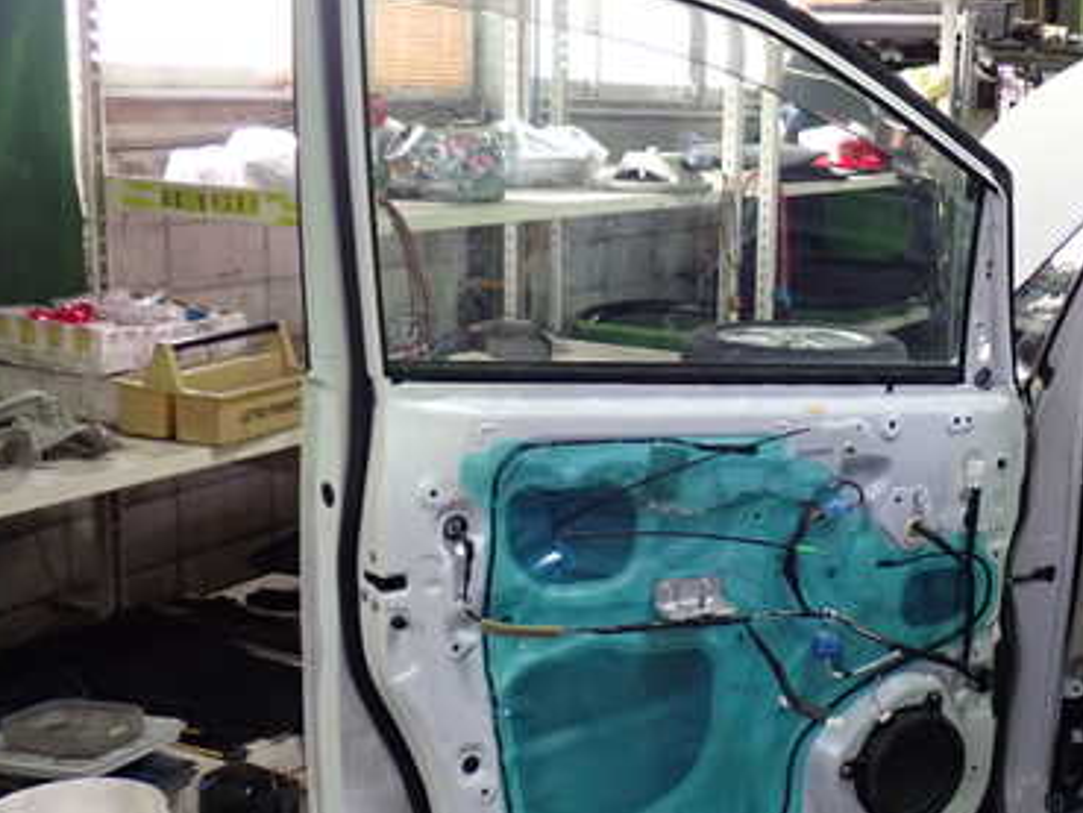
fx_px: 1627
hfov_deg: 36.1
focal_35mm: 52
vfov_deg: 28.0
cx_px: 798
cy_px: 440
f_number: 2.4
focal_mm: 5.79
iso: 200
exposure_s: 1/30
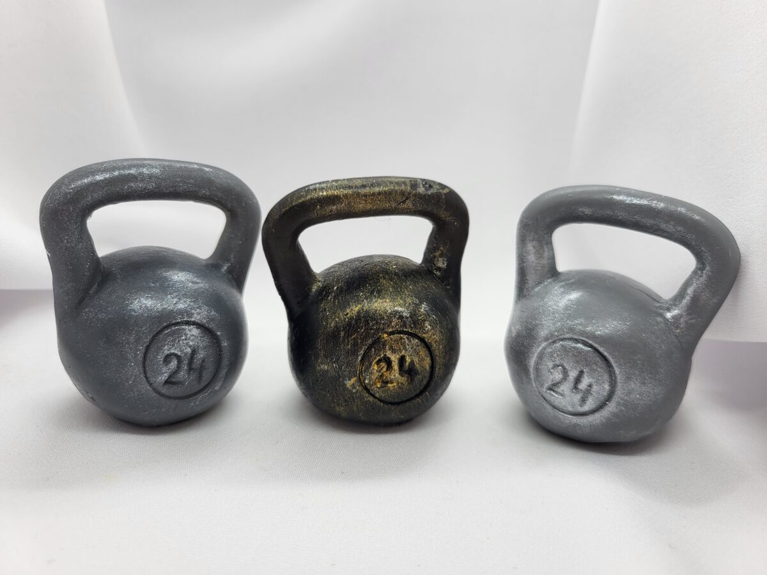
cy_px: 288
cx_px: 384
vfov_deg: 53.1
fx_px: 576
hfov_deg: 67.3
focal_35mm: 26
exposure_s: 1/218
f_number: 1.8
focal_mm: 5.4
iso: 40
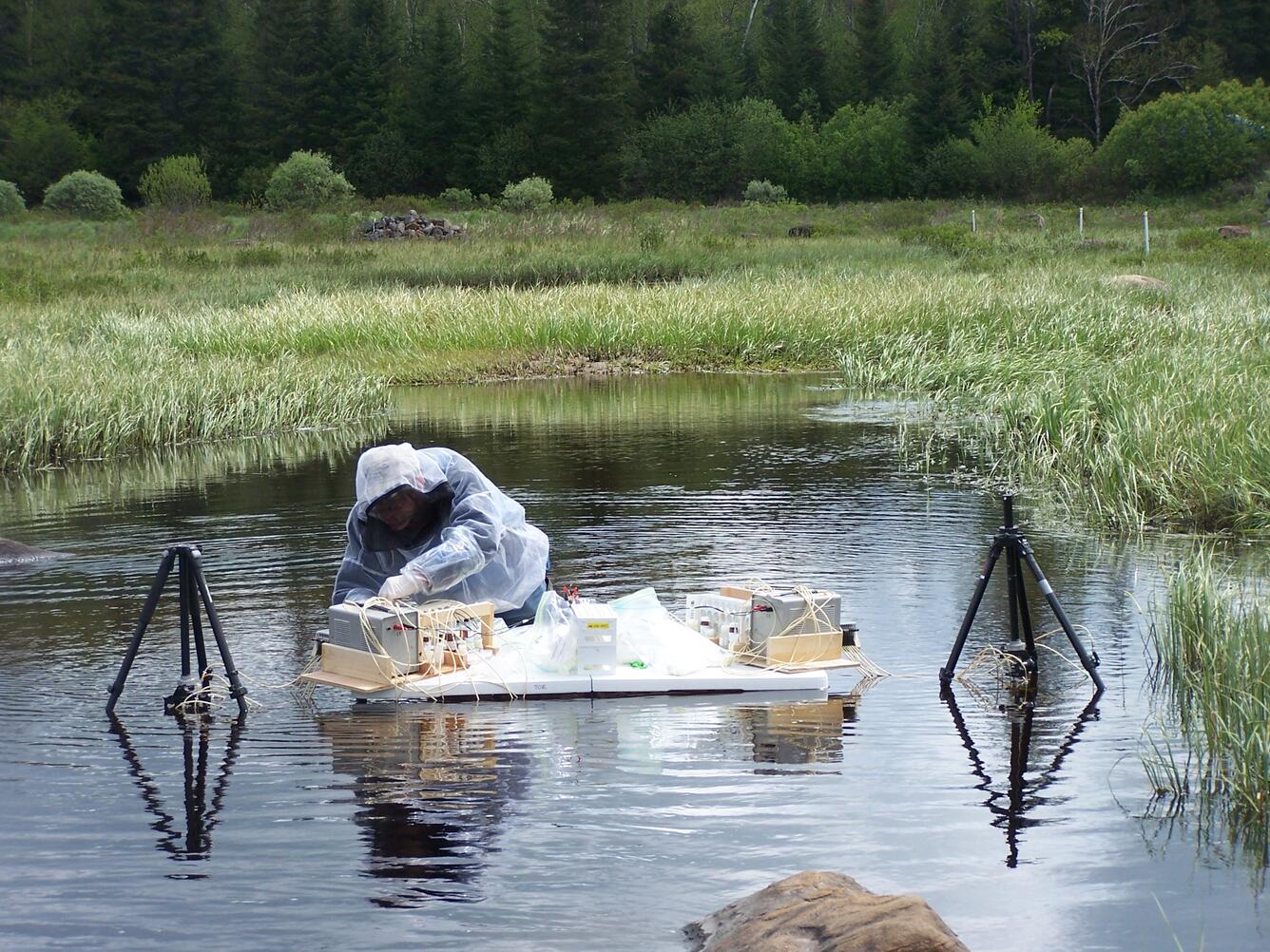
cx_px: 635
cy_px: 476
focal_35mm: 117
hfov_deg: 16.8
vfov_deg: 12.7
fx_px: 4293
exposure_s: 1/750
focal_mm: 19.4
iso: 80
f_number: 3.2
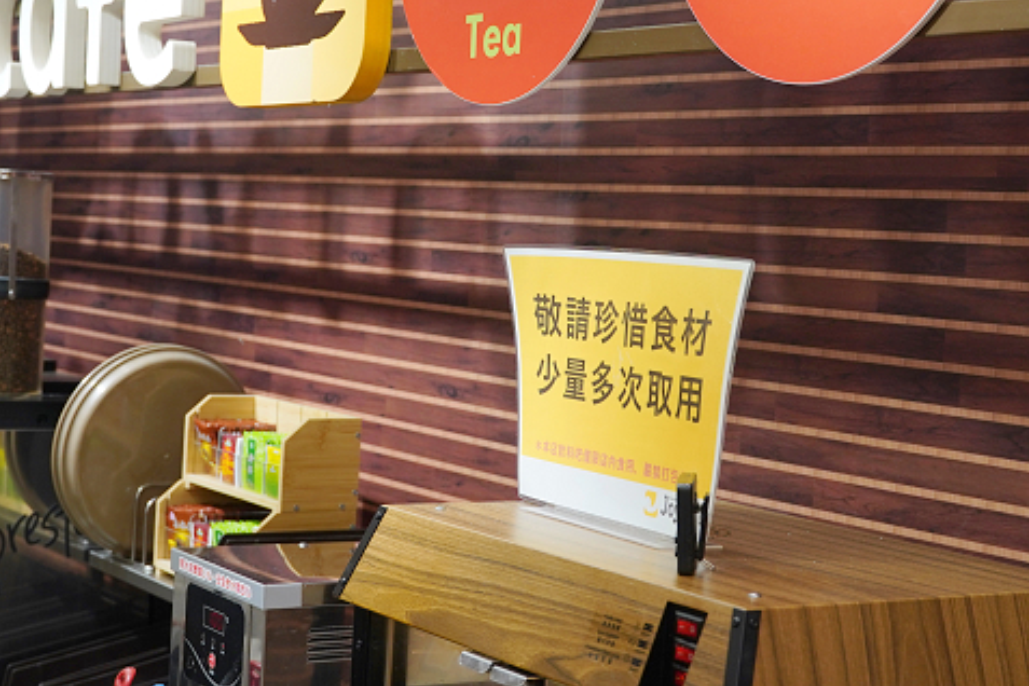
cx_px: 464
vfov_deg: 18.6
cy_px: 250
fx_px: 2086
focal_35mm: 73
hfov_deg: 27.7
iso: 250
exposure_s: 1/60
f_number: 4
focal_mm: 29
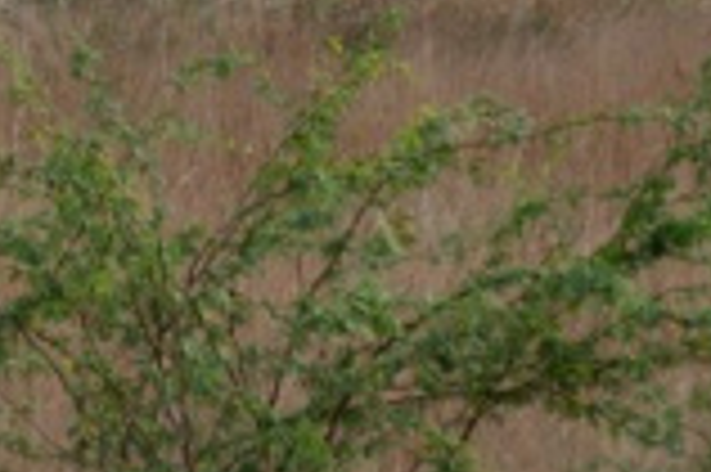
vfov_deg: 0.9
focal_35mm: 1519
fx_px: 29969
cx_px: -1026
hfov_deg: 1.4
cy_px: -575
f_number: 8
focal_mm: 200
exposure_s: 1/160
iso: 200
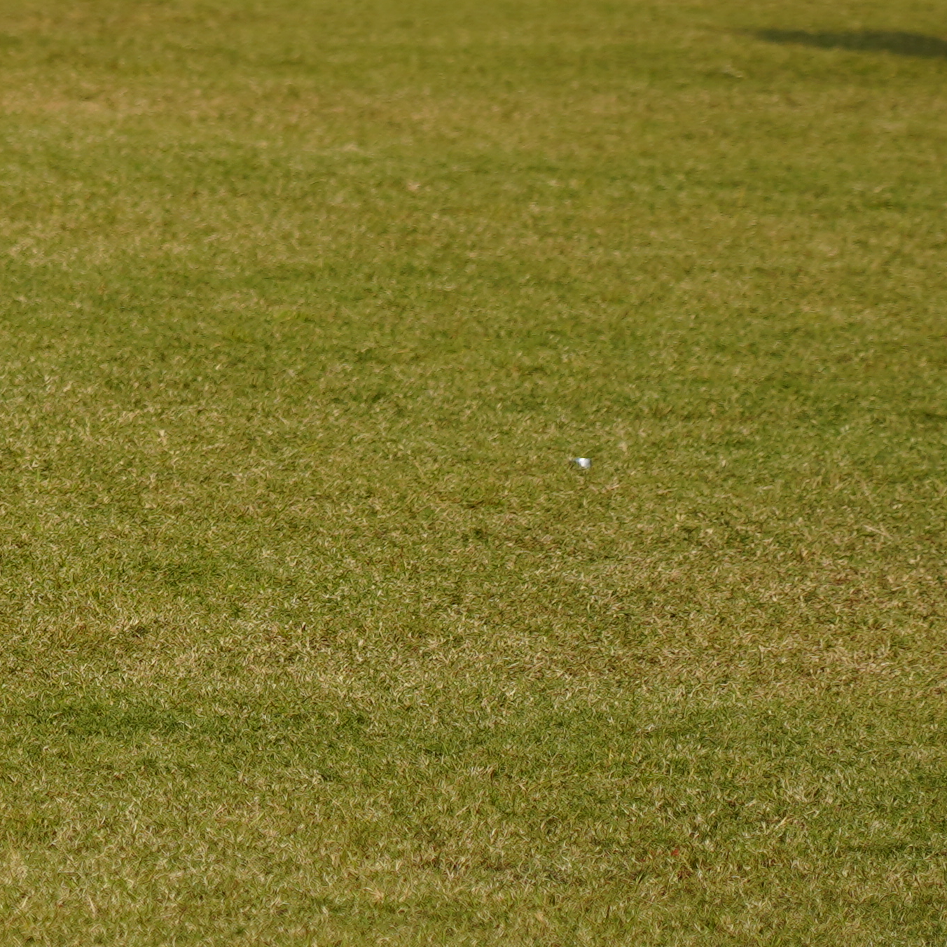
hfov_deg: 4.4
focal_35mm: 396
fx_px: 12257
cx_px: -1016
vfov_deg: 4.4
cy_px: -143
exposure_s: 1/800
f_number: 5
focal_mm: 105
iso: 100
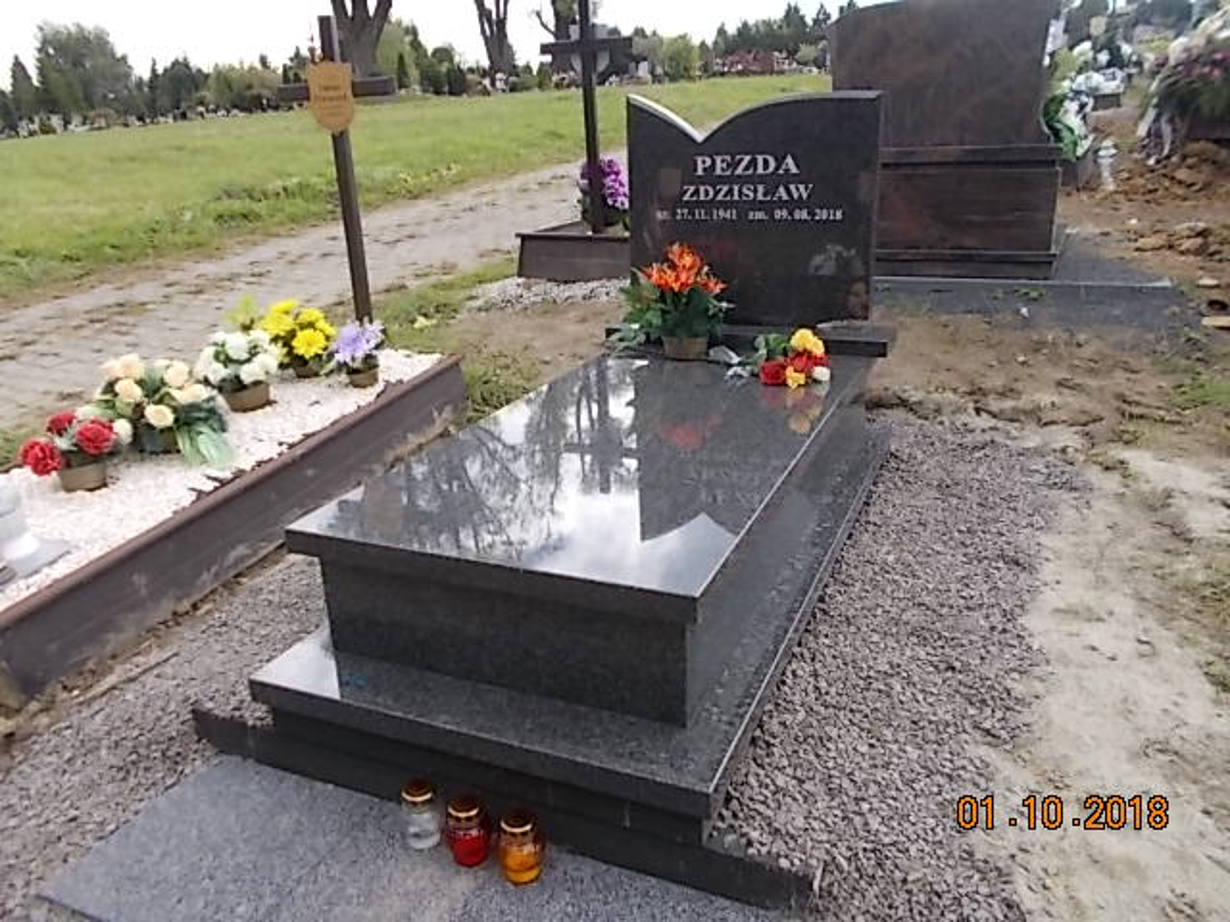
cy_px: 461
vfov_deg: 53.1
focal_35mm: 26
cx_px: 615
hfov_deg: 67.3
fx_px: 924
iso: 80
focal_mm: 4.6
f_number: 3.2
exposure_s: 1/250
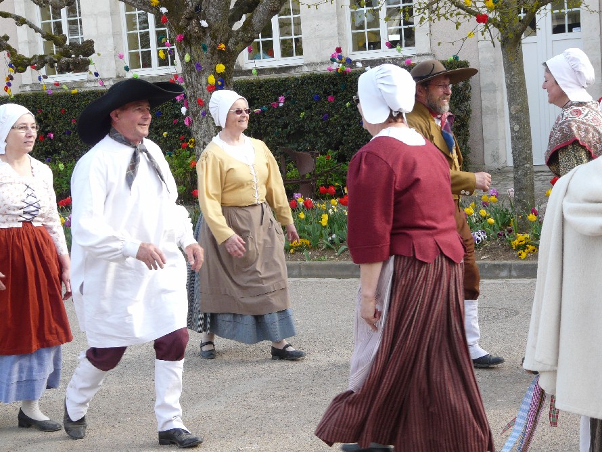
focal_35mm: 73
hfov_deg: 26.7
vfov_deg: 20.2
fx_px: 1270
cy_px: 226
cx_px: 301
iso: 100
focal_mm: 12
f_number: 4
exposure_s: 1/200
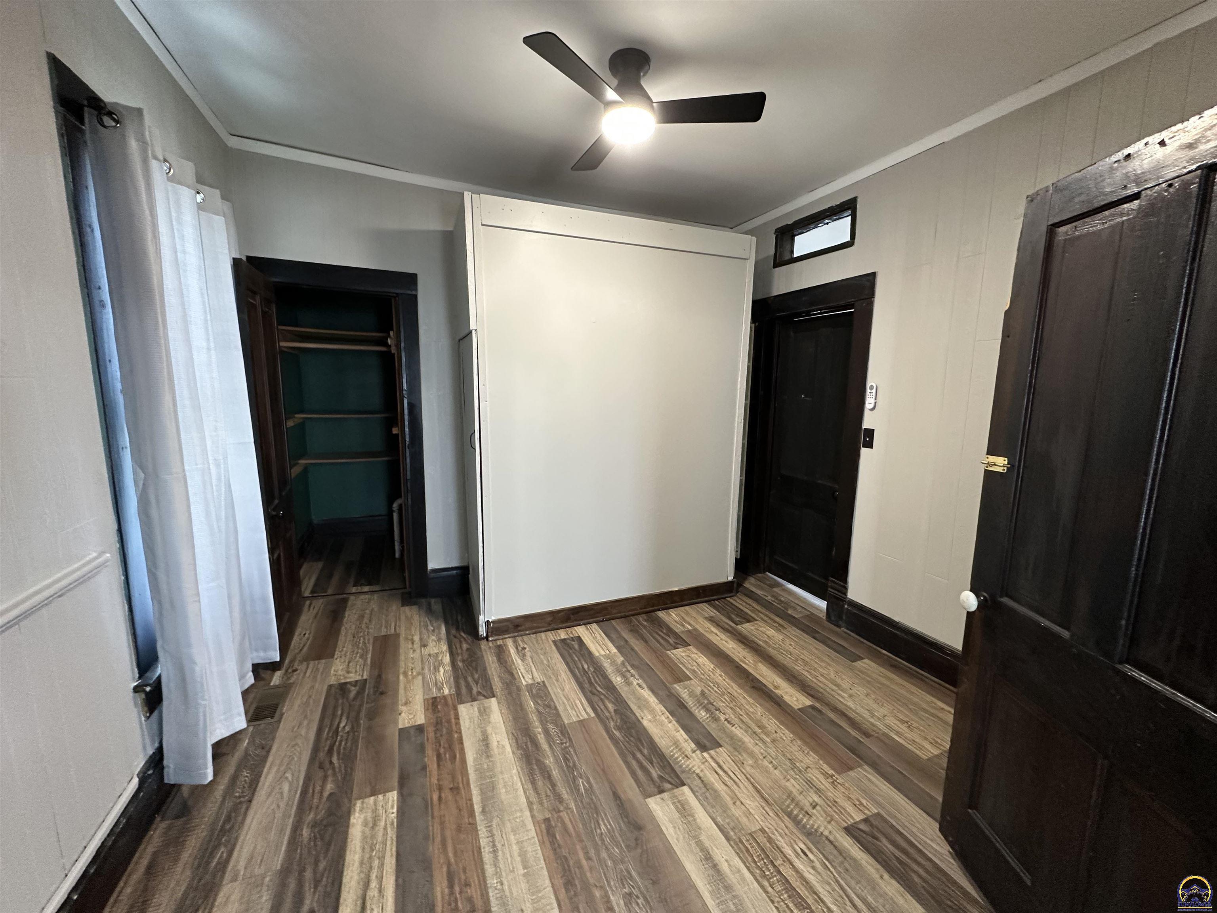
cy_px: 456
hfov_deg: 102.1
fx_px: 492
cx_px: 608
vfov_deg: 85.7
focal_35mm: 14
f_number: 2.2
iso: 250
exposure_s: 1/60
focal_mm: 2.22
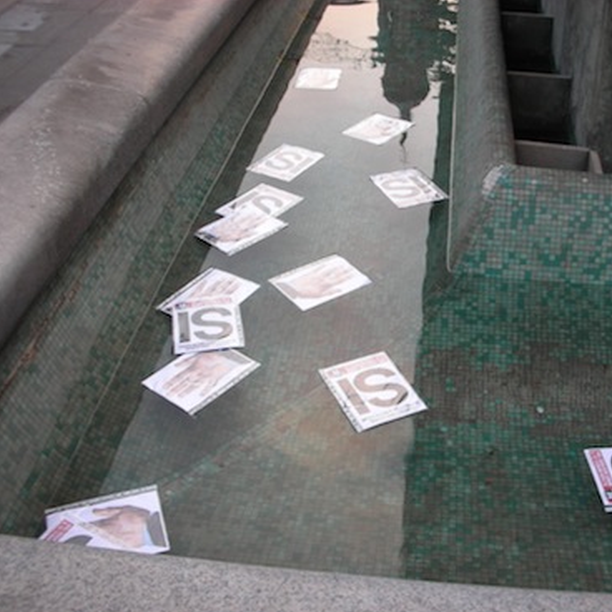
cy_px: 310
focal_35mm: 42
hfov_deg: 39.8
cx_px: 379
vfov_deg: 40.0
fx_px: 840
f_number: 3
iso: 50
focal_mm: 5.8
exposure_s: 1/11
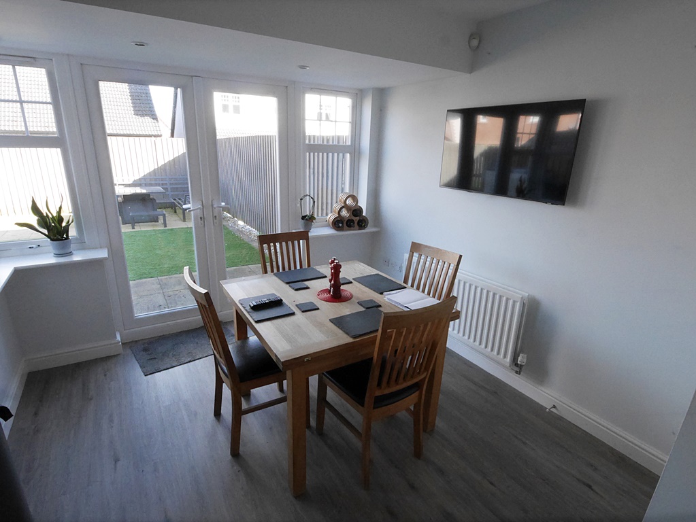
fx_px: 362
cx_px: 348
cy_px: 261
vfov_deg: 71.6
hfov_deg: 87.7
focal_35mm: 18
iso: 2500
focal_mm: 9
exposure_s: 1/60
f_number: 18
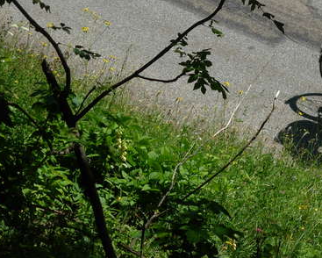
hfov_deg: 11.6
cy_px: 63
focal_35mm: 166
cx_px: 254
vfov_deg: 9.3
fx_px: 1583
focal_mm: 17.2
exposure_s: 1/939
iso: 79
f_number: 4
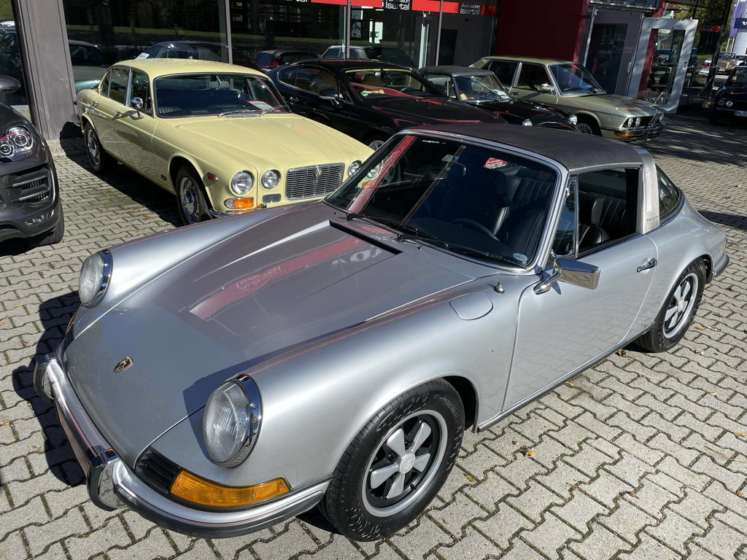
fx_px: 561
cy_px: 280
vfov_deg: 53.1
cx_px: 374
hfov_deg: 67.3
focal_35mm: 26
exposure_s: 1/3509
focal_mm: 4.2
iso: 32
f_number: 1.6
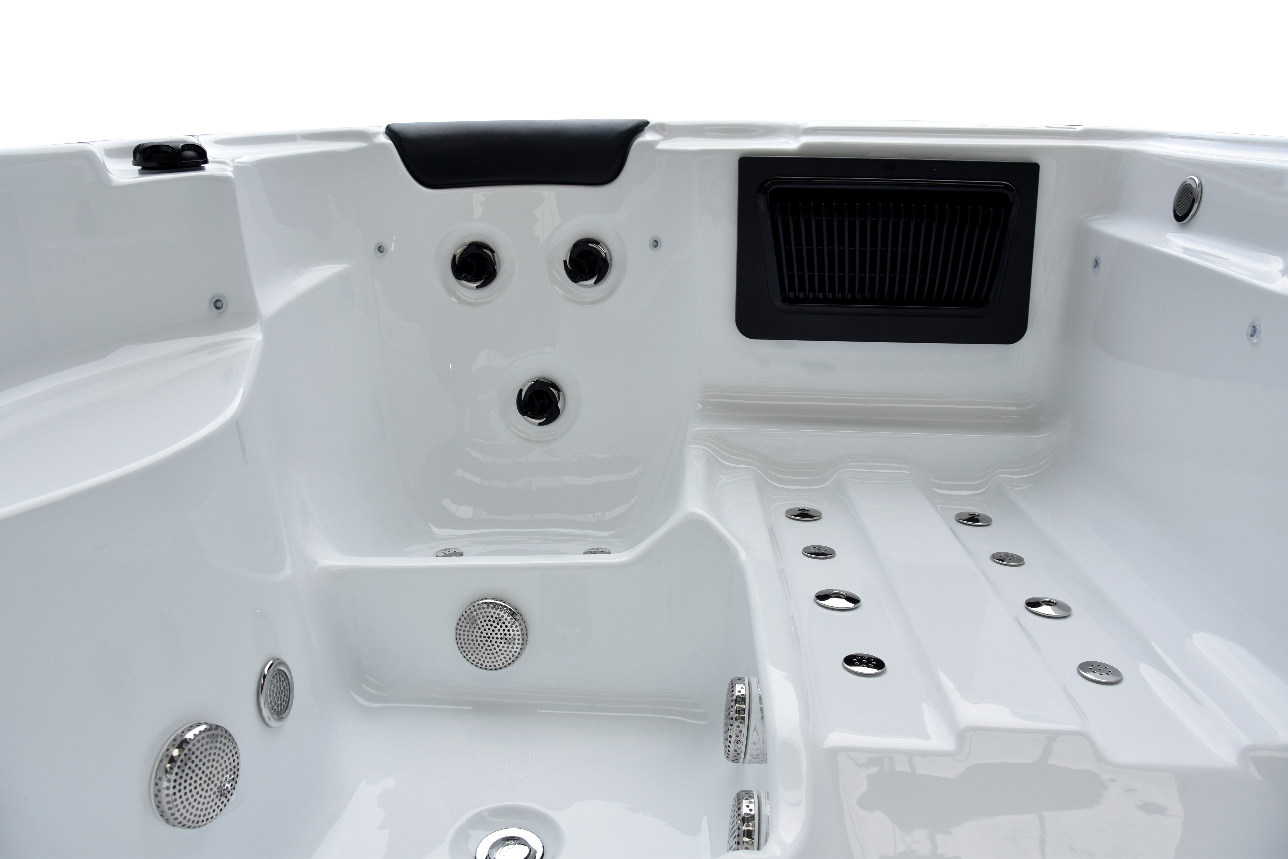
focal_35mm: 27
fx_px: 966
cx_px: 644
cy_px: 430
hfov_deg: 67.4
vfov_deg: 47.9
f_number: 6.3
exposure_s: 1/250
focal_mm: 18
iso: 200
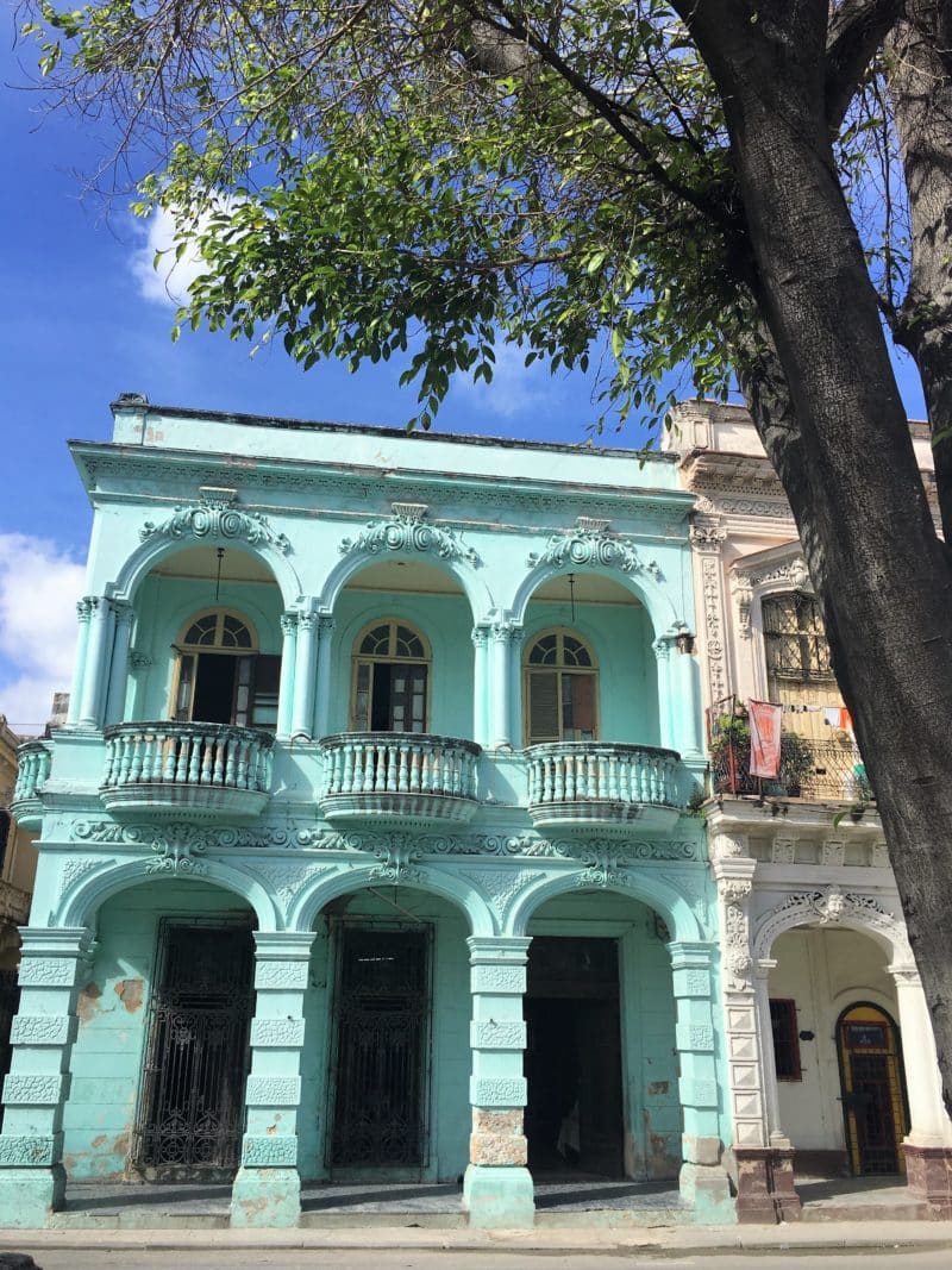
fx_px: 1064
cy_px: 635
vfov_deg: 61.7
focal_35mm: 29
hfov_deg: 48.2
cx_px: 476
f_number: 2.2
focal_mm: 4.15
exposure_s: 1/1832
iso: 25
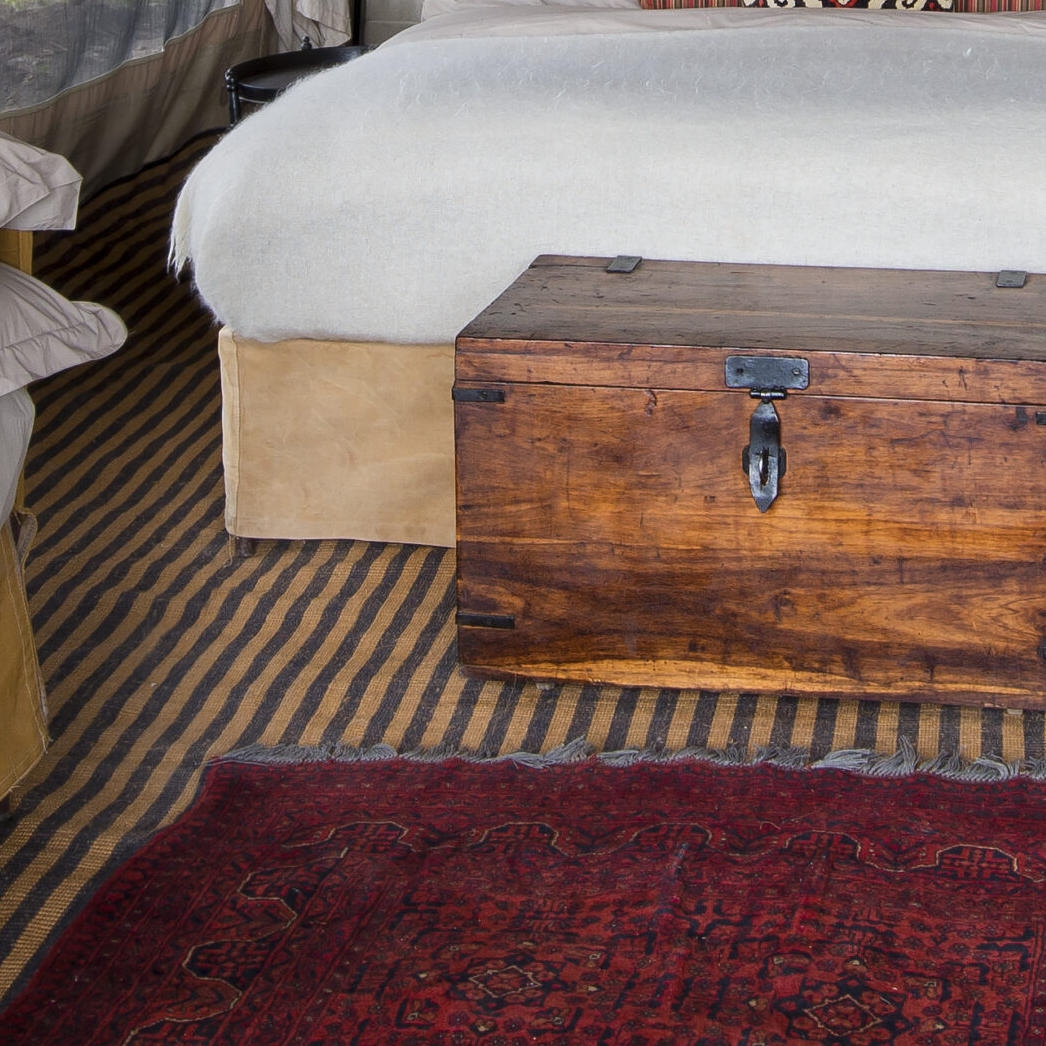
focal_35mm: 78
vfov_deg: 20.5
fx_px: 2667
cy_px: -271
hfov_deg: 22.1
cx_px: 694
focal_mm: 16
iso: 200
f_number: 9.5
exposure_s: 1/8
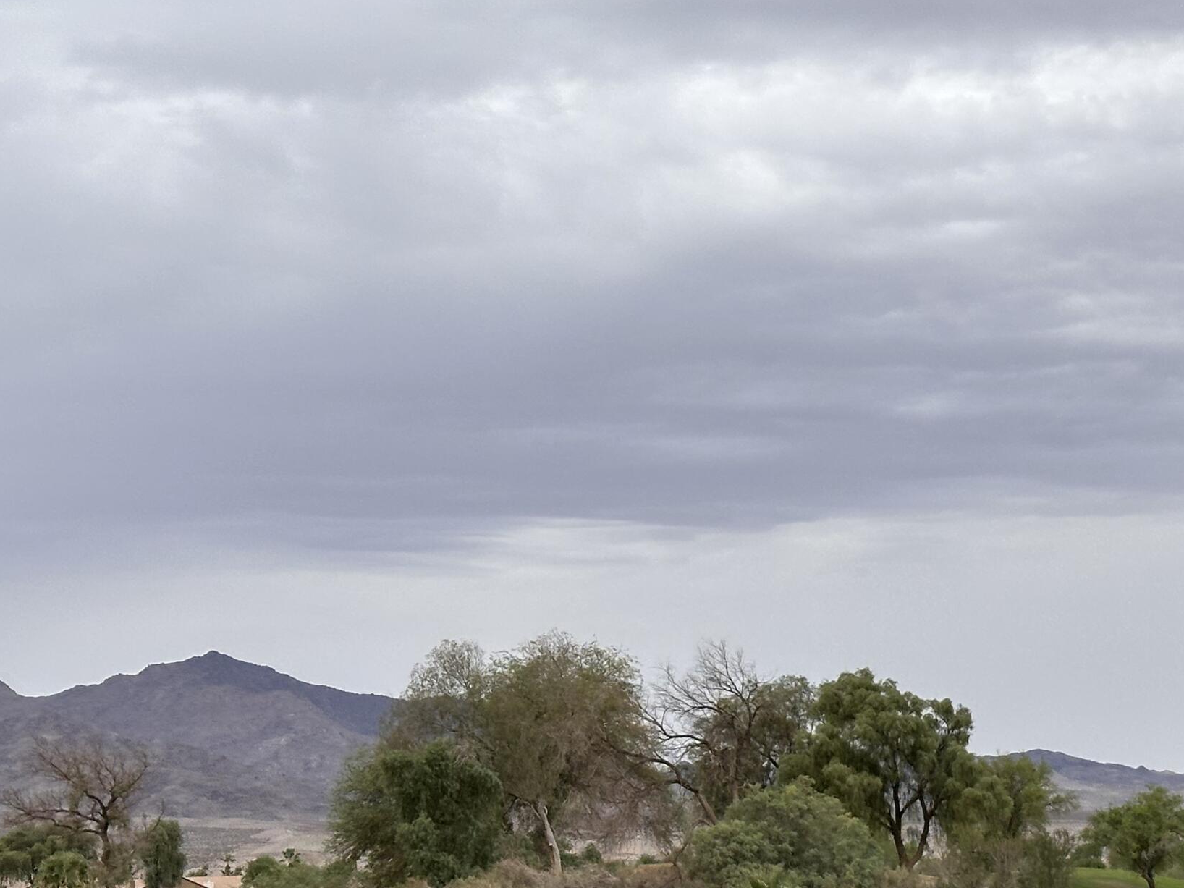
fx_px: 3010
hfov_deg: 21.8
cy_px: 591
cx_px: 1037
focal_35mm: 88
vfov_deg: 16.7
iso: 64
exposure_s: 1/1339
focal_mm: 6.86
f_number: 1.78
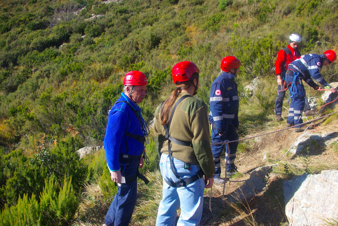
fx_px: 296
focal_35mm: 32
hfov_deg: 59.4
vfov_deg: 41.8
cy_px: 113
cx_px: 169
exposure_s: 1/125
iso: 100
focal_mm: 21
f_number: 6.7
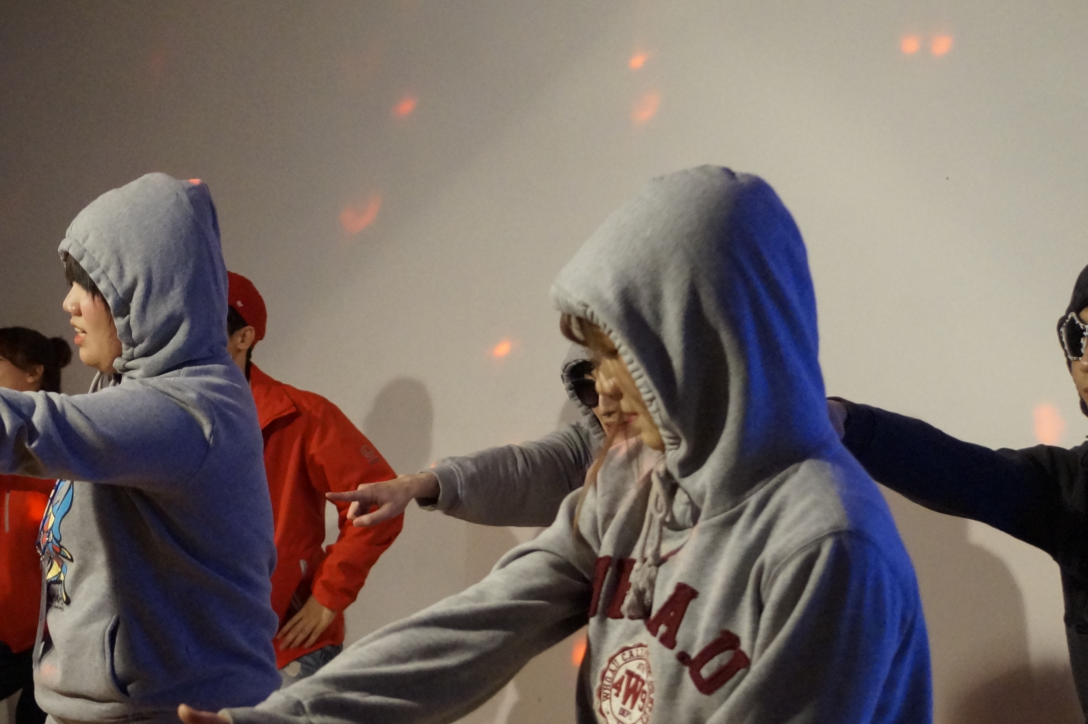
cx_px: 102
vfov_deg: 16.7
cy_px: 578
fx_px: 2447
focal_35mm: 81
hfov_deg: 24.3
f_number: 2.8
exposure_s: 1/160
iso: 2500
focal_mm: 28
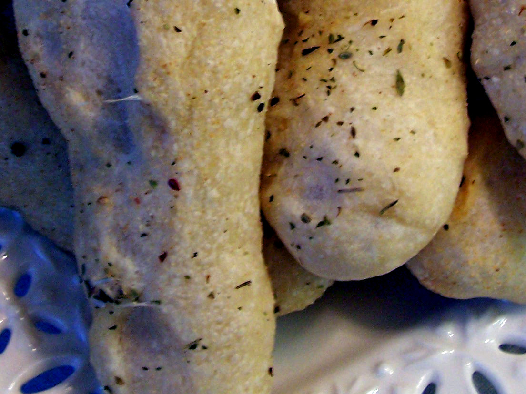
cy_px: -20
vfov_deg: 12.3
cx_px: 316
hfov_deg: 16.5
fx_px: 1808
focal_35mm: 119
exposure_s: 1/10
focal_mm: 8.5
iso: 140
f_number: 3
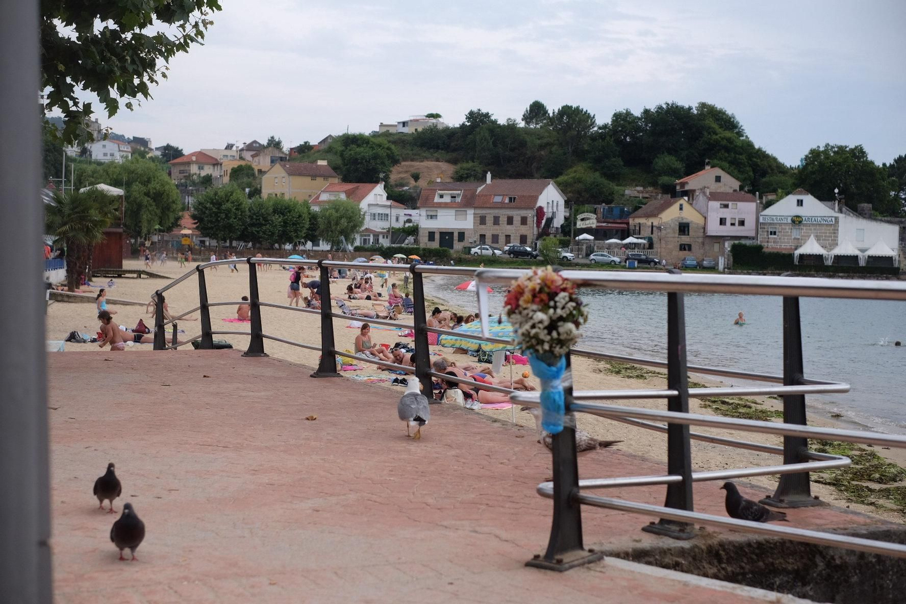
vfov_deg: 25.5
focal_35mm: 53
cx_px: 453
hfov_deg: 37.5
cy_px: 302
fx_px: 1334
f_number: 3.2
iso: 400
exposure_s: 1/3200
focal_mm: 35
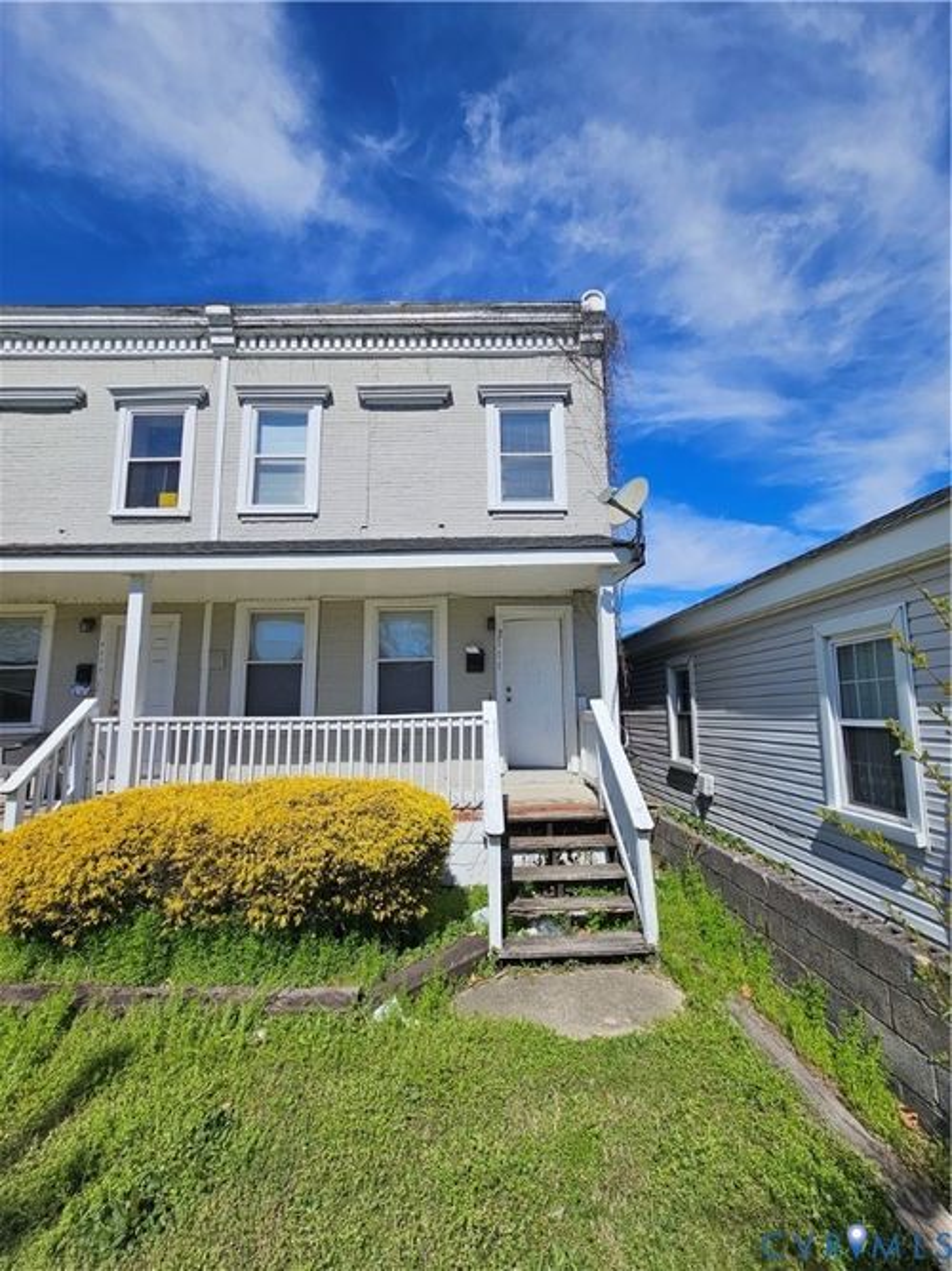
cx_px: 476
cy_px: 636
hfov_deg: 89.9
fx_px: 477
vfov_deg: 106.2
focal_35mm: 13
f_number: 2.2
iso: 50
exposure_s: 1/4268
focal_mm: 2.2
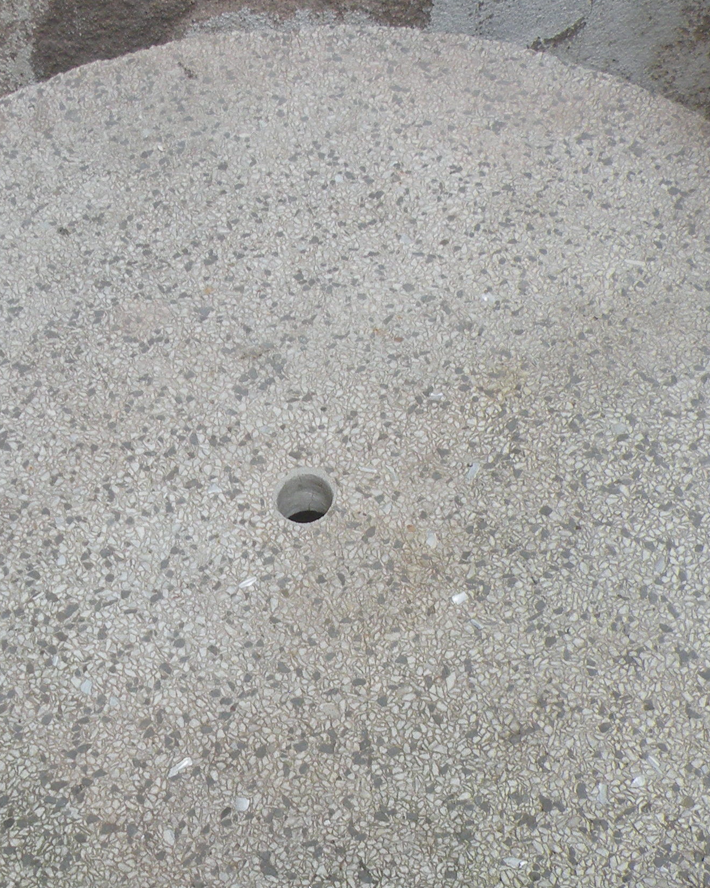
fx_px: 1524
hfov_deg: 26.2
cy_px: 648
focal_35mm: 58
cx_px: 292
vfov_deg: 32.0
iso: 120
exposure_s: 1/52
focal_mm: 4.7
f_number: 2.8
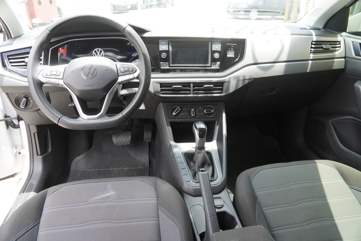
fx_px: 256
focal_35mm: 26
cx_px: 180
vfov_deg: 50.4
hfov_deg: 70.4
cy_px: 120
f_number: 4
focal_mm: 17
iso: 100
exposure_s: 1/60
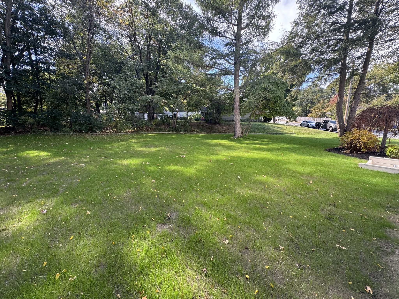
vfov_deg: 85.7
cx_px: 200
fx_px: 161
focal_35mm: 14
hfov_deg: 102.1
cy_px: 150
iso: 40
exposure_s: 1/141
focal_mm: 2.22
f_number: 2.2
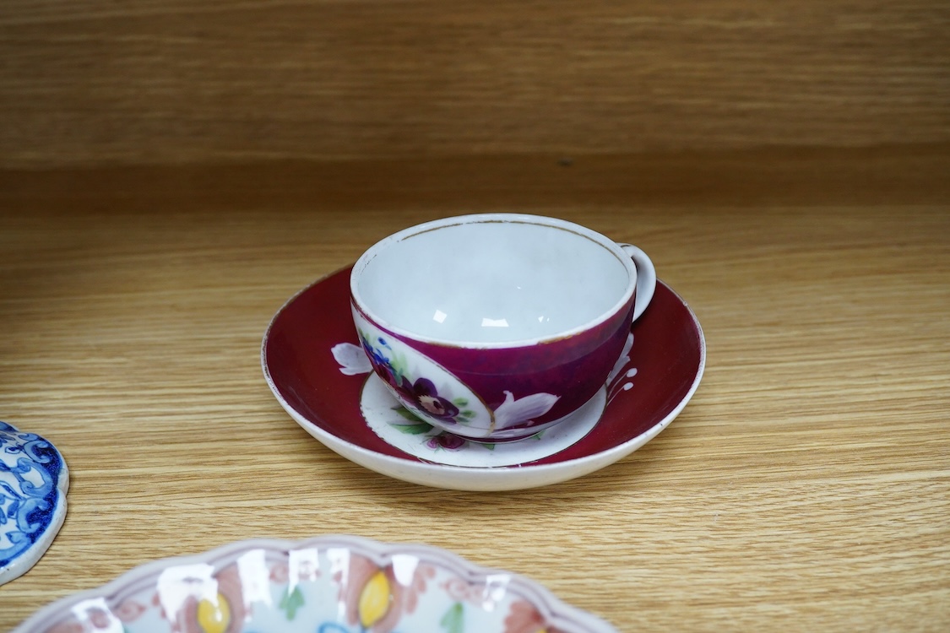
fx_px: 1187
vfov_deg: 29.9
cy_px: 316
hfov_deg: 43.6
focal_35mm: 45
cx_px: 475
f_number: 8
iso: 2500
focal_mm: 30
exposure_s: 1/160
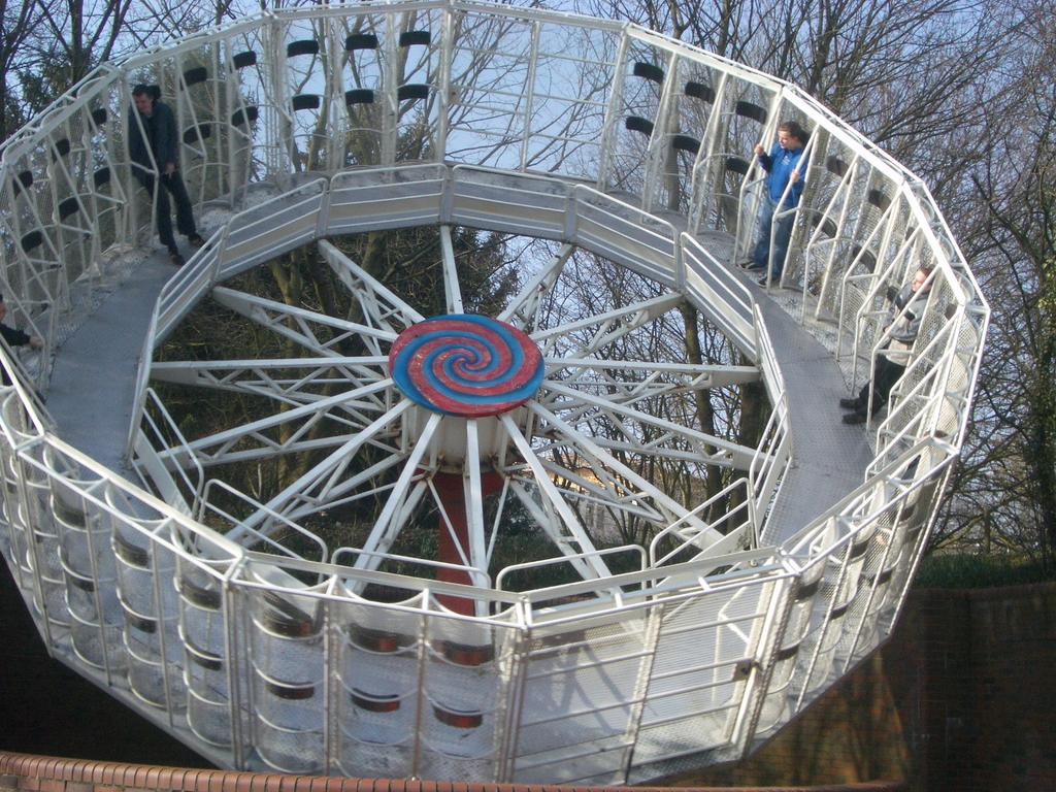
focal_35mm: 49
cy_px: 396
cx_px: 528
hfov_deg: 38.9
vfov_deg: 29.7
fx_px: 1495
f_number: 5
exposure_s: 1/320
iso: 100
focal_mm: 8.2
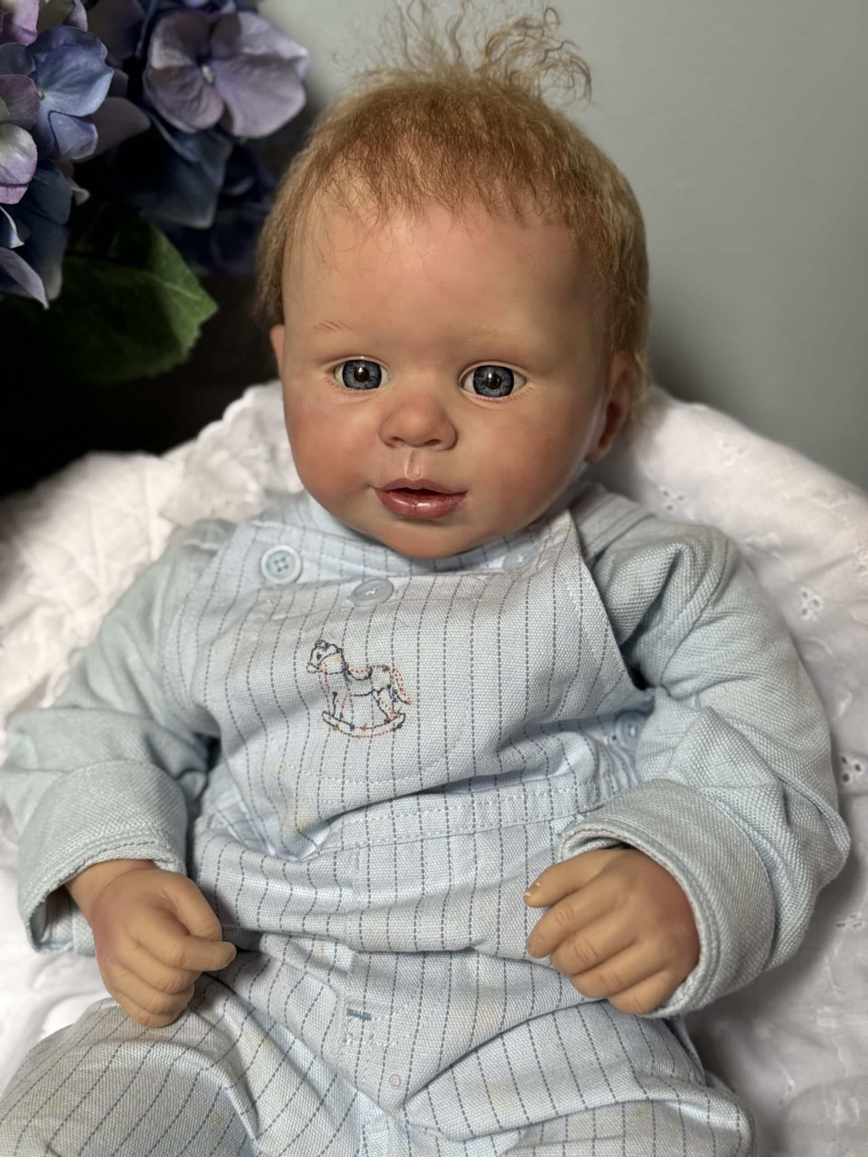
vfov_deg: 39.7
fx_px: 1605
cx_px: 434
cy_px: 578
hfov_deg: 30.3
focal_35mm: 48
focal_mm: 6.76
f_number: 1.78
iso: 125
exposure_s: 1/60
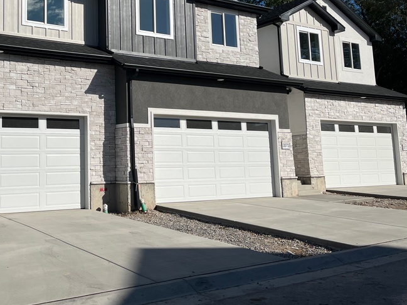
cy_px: 95
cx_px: 91
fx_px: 482
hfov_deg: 43.9
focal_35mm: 41
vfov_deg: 34.7
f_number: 1.6
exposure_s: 1/10870
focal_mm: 5.1
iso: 50
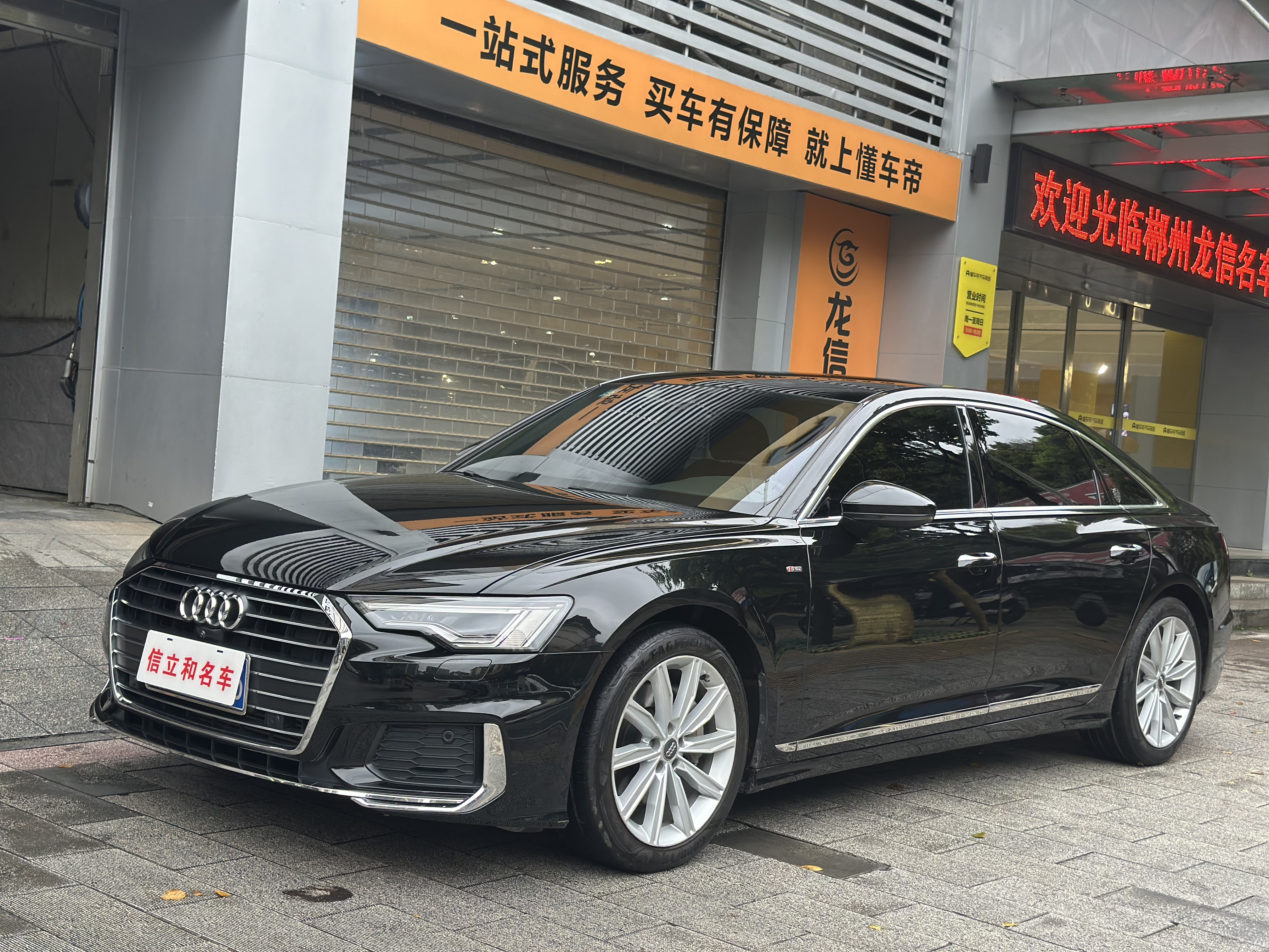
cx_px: 634
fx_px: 1760
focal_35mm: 48
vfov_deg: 30.3
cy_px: 476
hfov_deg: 39.7
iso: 100
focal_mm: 6.86
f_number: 1.78
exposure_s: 1/198
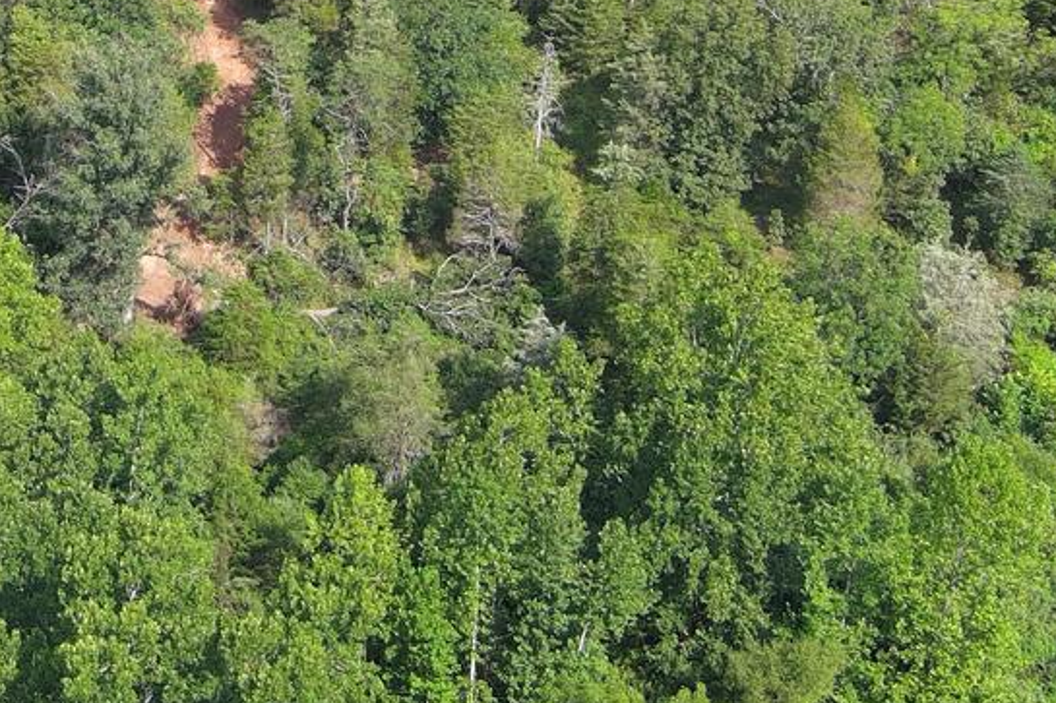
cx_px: -97
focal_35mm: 109
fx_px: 3196
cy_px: -382
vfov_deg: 11.9
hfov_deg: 18.1
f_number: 2.8
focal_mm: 10.57
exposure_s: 1/529
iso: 100
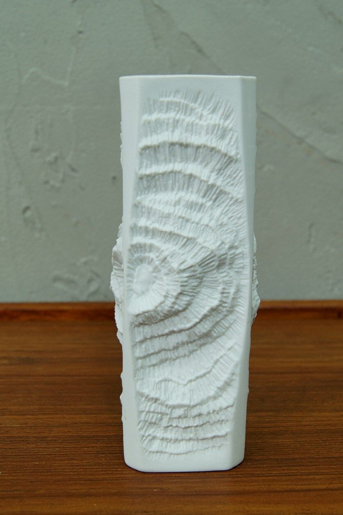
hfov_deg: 29.8
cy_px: 258
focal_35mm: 45
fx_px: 644
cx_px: 172
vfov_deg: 43.6
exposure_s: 1/15
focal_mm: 30
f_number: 6.3
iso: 400
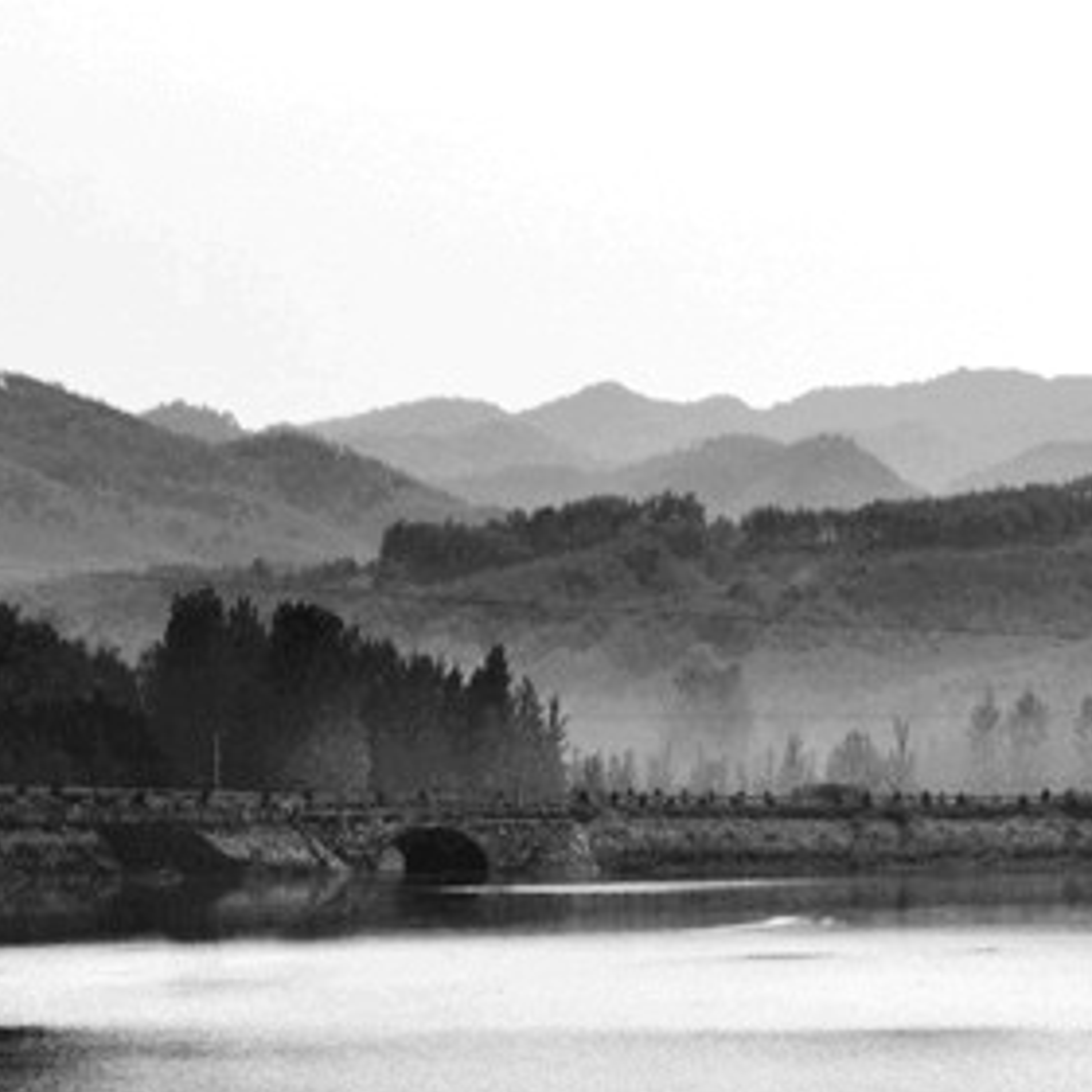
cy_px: 837
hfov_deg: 7.8
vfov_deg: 7.8
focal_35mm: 223
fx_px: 7959
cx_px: 963
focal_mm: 70
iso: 200
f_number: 10
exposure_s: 1/1.6
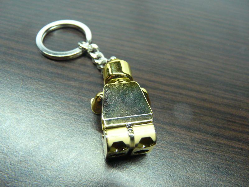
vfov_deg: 49.7
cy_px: 94
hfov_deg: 63.4
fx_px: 201
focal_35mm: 28
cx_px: 124
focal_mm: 4.6
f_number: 2.8
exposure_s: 1/30
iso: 200
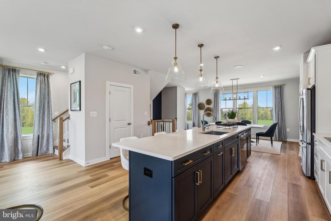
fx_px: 147
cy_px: 110
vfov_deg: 73.7
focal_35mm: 16
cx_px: 166
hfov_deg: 96.7
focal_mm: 16
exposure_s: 1/25
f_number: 8
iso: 200
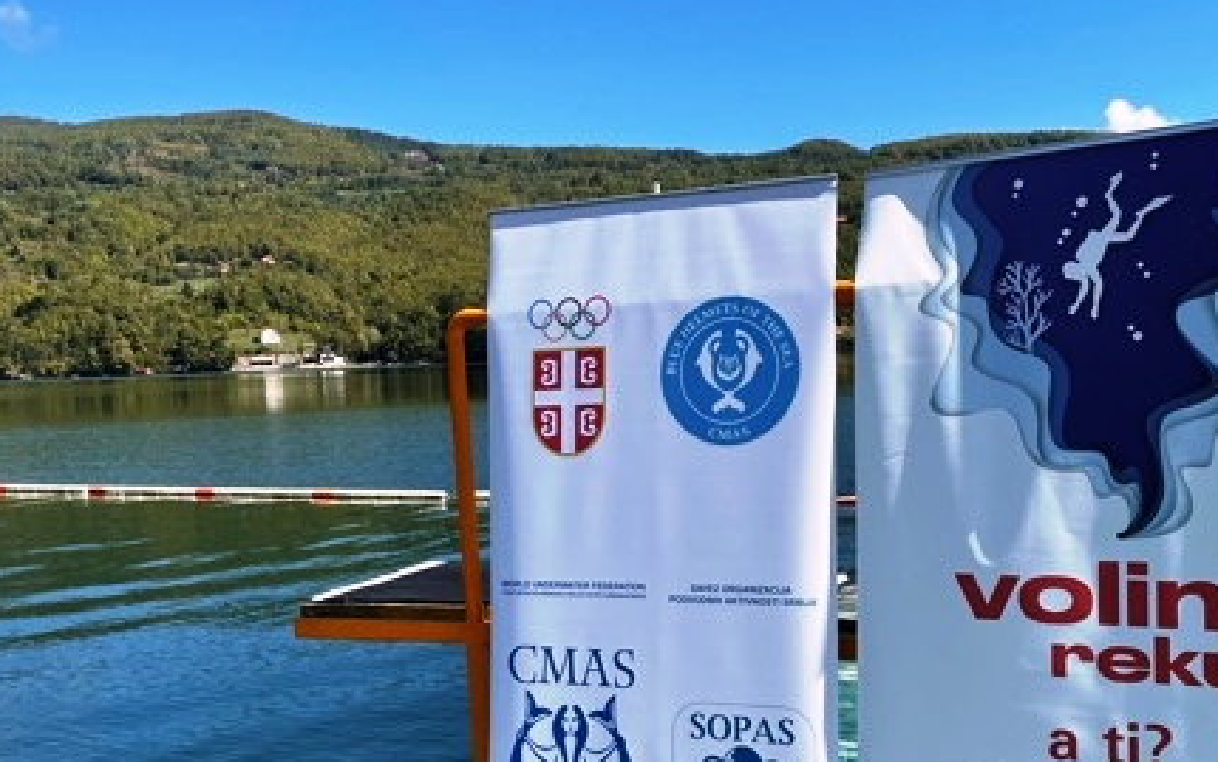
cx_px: 668
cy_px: 487
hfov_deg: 48.1
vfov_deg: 31.1
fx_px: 1361
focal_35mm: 41
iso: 32
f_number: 1.6
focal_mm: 4.2
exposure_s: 1/3125
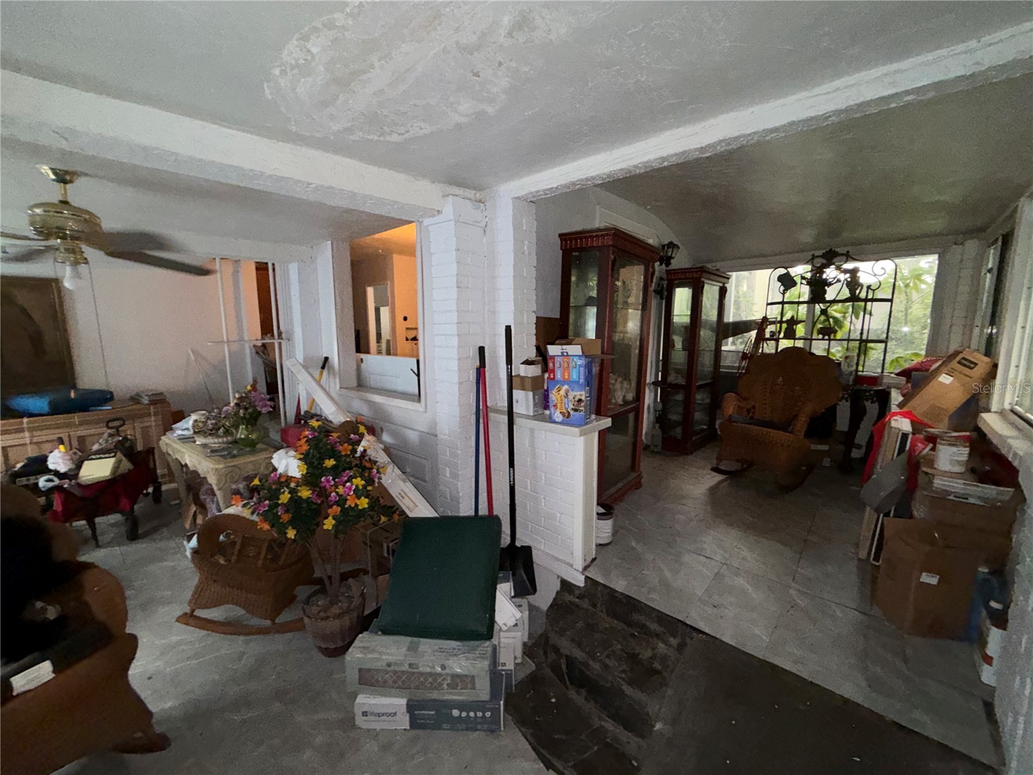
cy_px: 388
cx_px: 516
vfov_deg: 85.7
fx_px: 418
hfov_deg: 102.1
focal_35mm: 14
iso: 200
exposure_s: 1/40
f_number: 2.2
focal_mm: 2.22
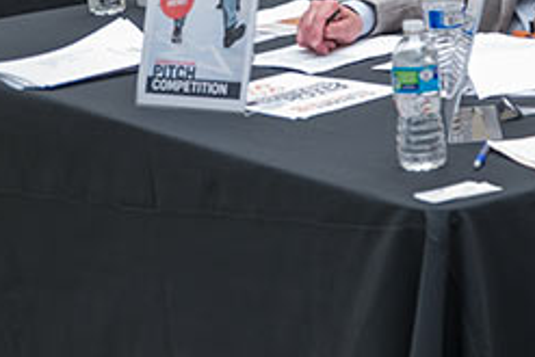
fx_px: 1918
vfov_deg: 10.5
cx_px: 529
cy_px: -53
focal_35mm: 129
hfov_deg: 15.6
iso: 1000
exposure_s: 1/125
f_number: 4
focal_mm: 55
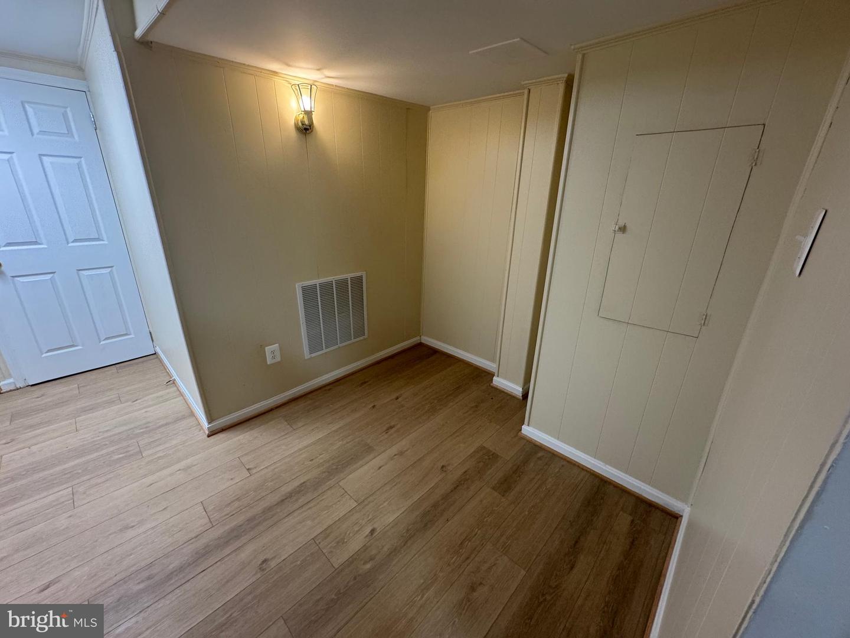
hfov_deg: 102.1
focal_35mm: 14
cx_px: 425
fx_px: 344
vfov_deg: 85.7
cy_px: 319
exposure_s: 1/60
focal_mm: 2.22
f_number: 2.2
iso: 200
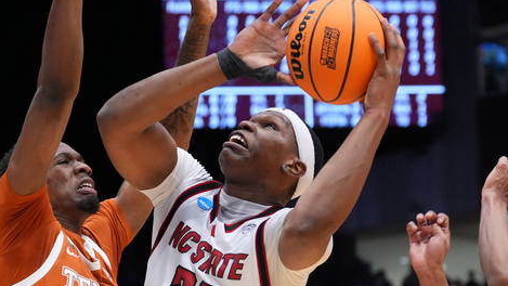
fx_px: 2156
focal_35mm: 160
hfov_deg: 13.4
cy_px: 313
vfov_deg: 7.5
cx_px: 206
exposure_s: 1/1250
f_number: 3.2
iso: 4000
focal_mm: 70
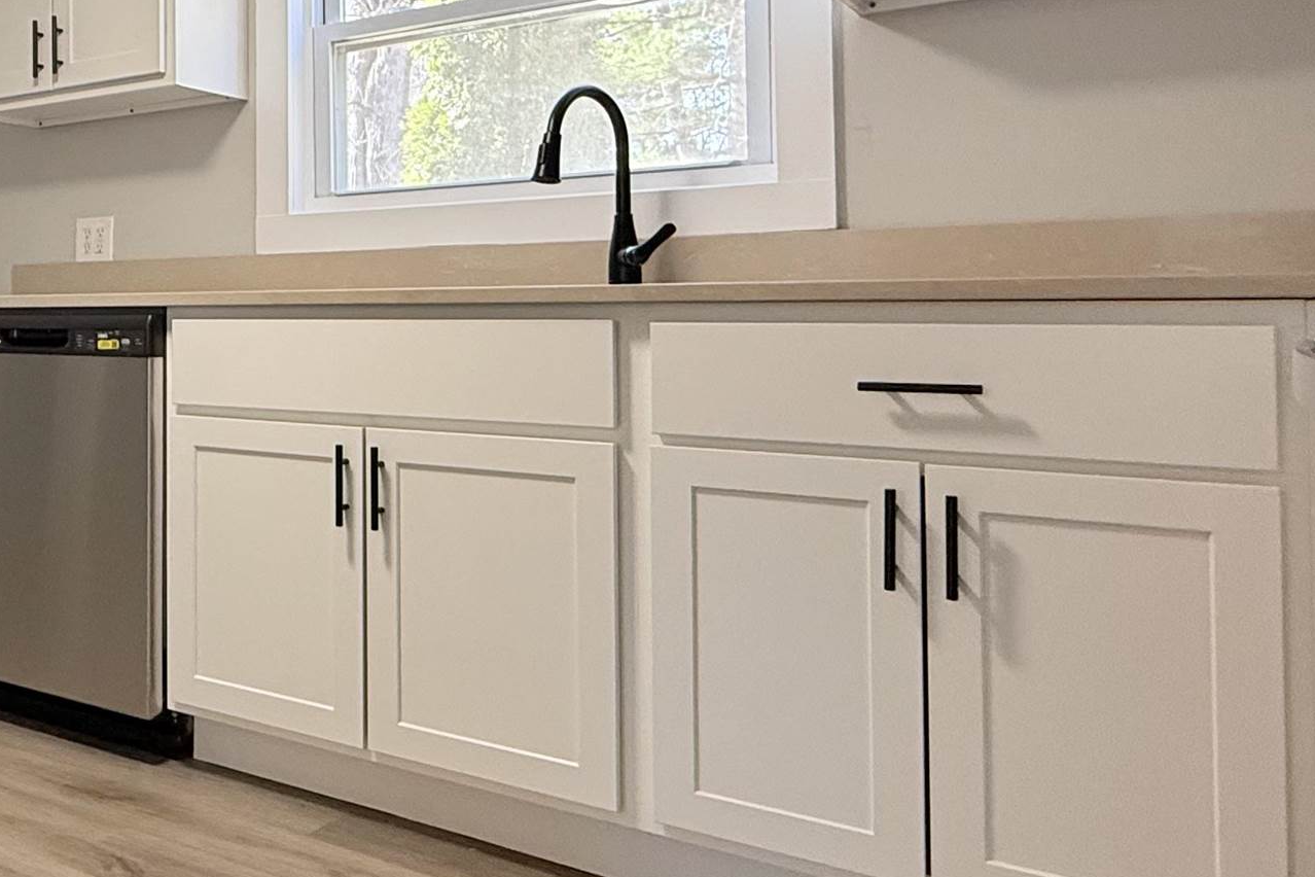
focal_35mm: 35
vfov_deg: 37.4
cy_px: 291
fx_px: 1278
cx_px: 27
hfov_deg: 46.4
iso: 200
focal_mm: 2.22
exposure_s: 1/120
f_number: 2.2
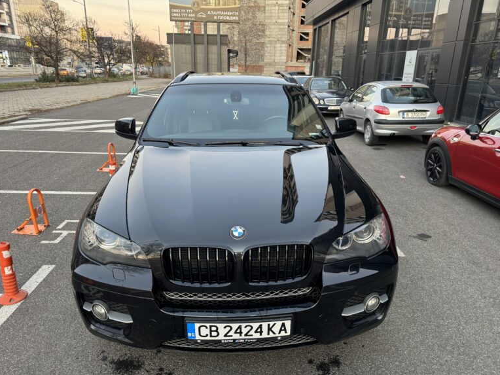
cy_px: 195
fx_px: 361
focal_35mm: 25
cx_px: 258
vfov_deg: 54.9
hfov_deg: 69.4
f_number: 1.78
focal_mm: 6.76
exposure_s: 1/72
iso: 200
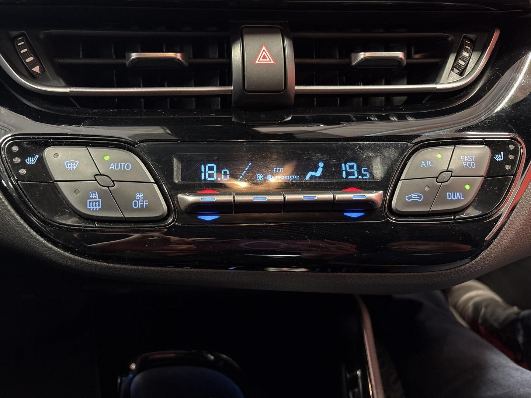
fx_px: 399
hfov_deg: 67.3
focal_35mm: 26
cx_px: 266
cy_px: 199
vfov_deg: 53.1
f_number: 1.6
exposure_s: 1/25
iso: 500
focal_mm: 5.96
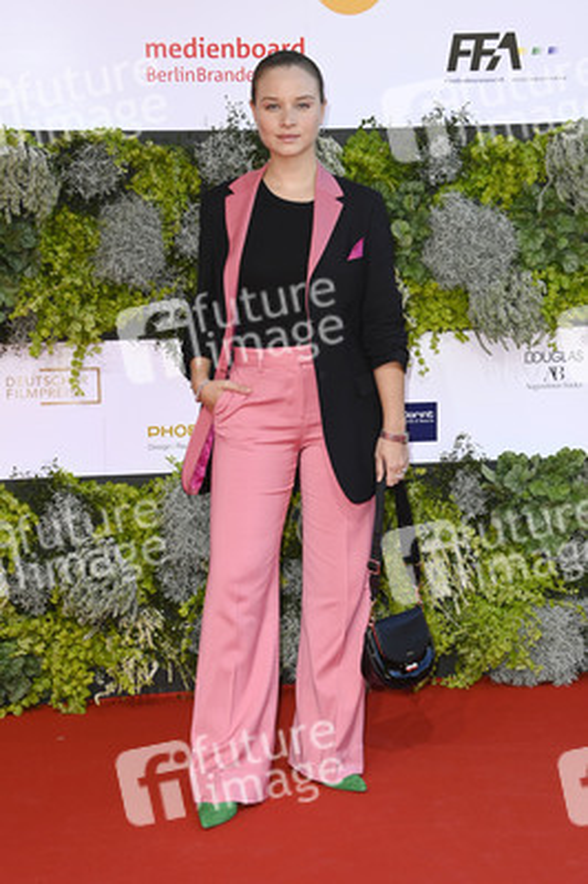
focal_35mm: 78
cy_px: 442
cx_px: 294
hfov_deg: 17.5
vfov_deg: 26.0
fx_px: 1914
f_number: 6.3
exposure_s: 1/250
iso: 400
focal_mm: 78
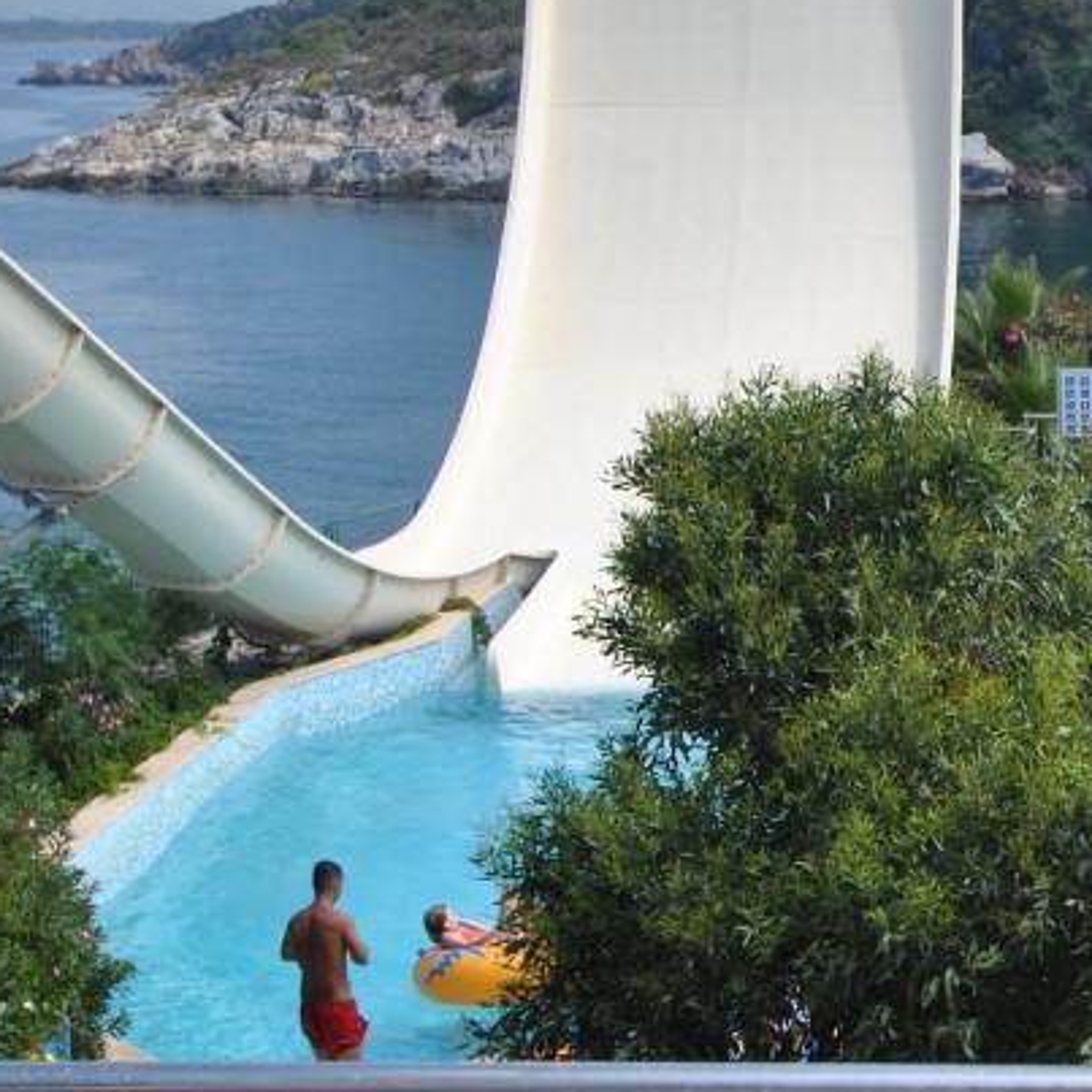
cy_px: 591
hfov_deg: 19.8
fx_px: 2855
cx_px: 1454
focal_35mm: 80
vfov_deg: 21.6
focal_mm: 22
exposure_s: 1/200
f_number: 7.1
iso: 100
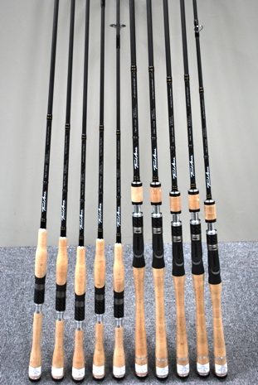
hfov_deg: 29.9
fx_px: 483
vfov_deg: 43.6
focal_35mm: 45
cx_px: 129
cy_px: 192
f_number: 4.8
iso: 320
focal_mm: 30
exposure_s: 1/30
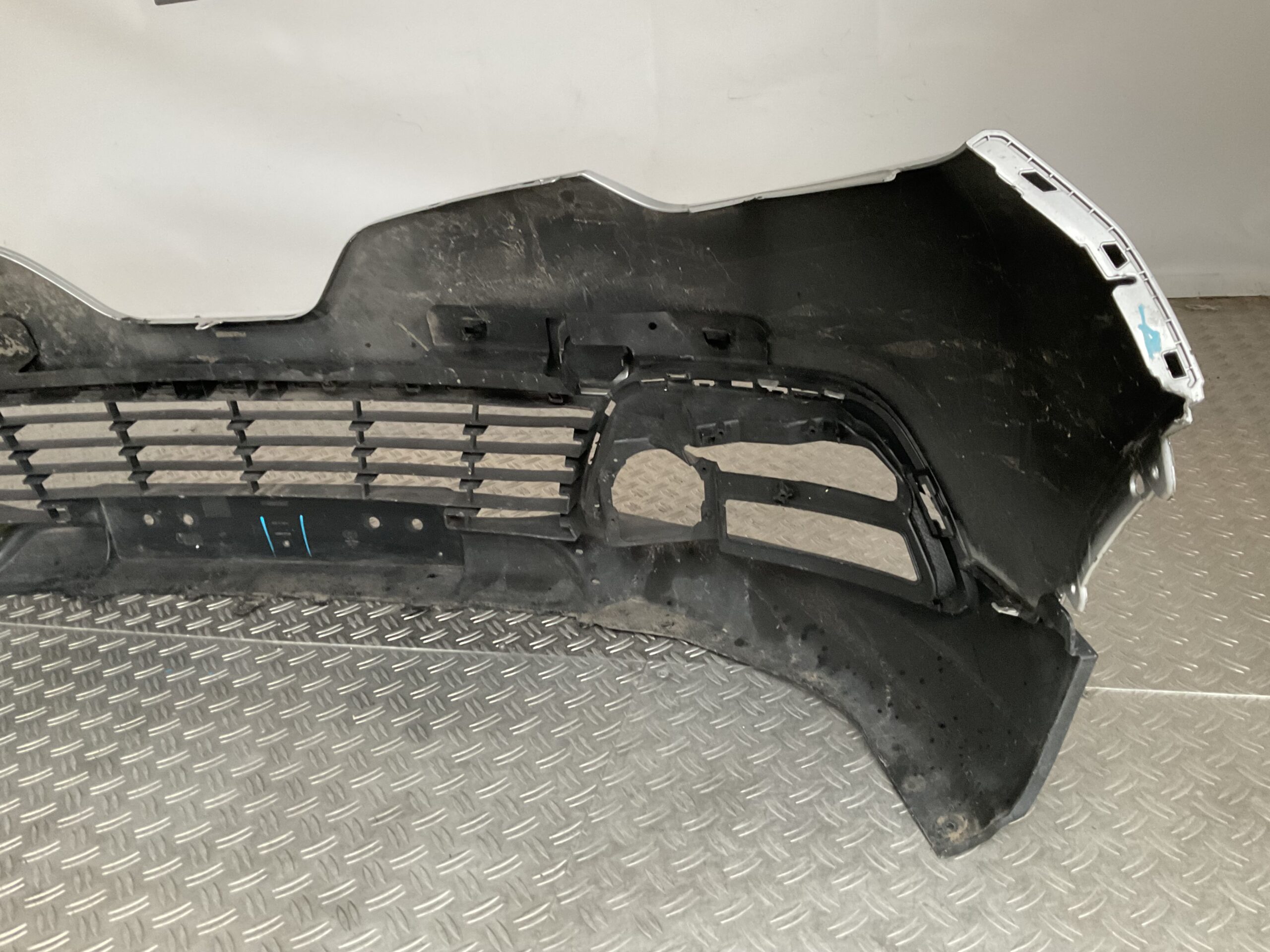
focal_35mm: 29
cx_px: 635
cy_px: 476
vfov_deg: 48.2
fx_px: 1064
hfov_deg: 61.7
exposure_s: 1/60
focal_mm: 3
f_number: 1.8
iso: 250
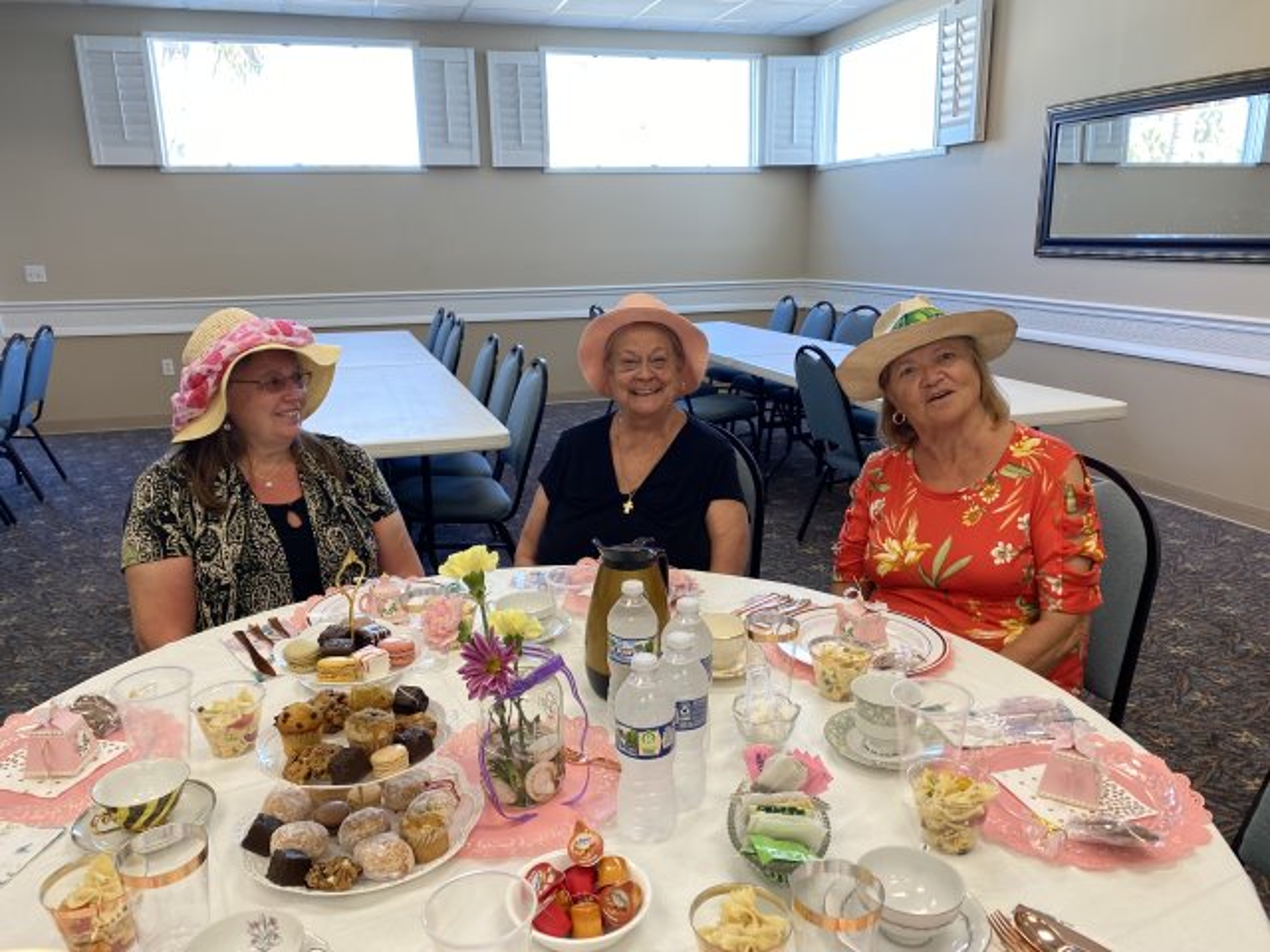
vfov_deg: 53.1
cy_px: 476
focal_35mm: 26
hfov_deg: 67.3
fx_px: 954
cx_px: 635
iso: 100
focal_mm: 4.25
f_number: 1.8
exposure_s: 1/120
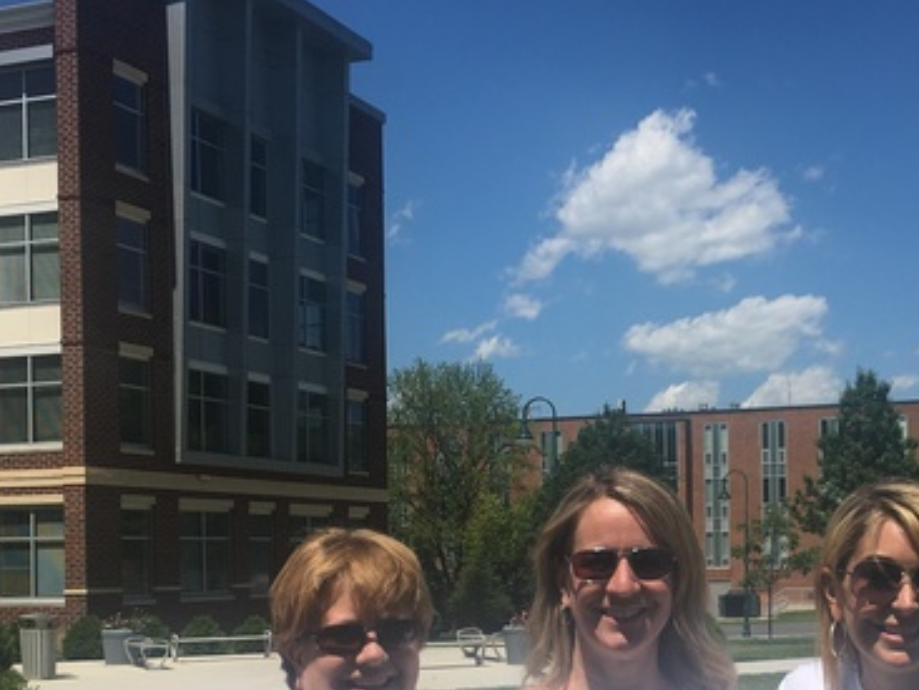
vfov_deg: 25.3
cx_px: 598
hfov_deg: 33.5
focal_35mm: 57
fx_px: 1514
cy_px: 547
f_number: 2.2
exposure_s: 1/2959
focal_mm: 4.15
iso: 25
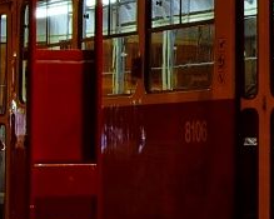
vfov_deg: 5.7
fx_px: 2193
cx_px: 518
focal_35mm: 271
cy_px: -26
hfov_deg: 6.9
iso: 200
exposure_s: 13
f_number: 18
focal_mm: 35
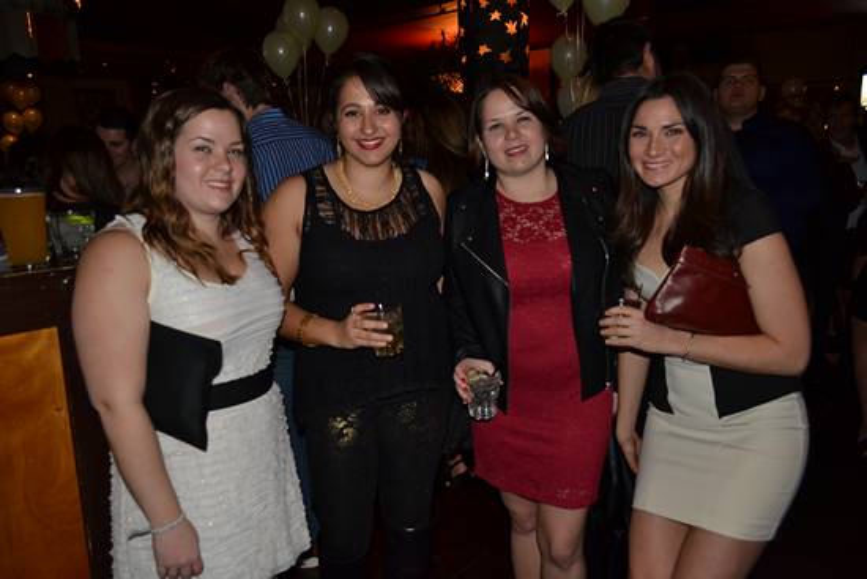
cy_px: 290
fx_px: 650
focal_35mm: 27
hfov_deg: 67.4
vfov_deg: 48.0
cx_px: 434
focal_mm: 18
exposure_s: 1/4
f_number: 3.5
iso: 400
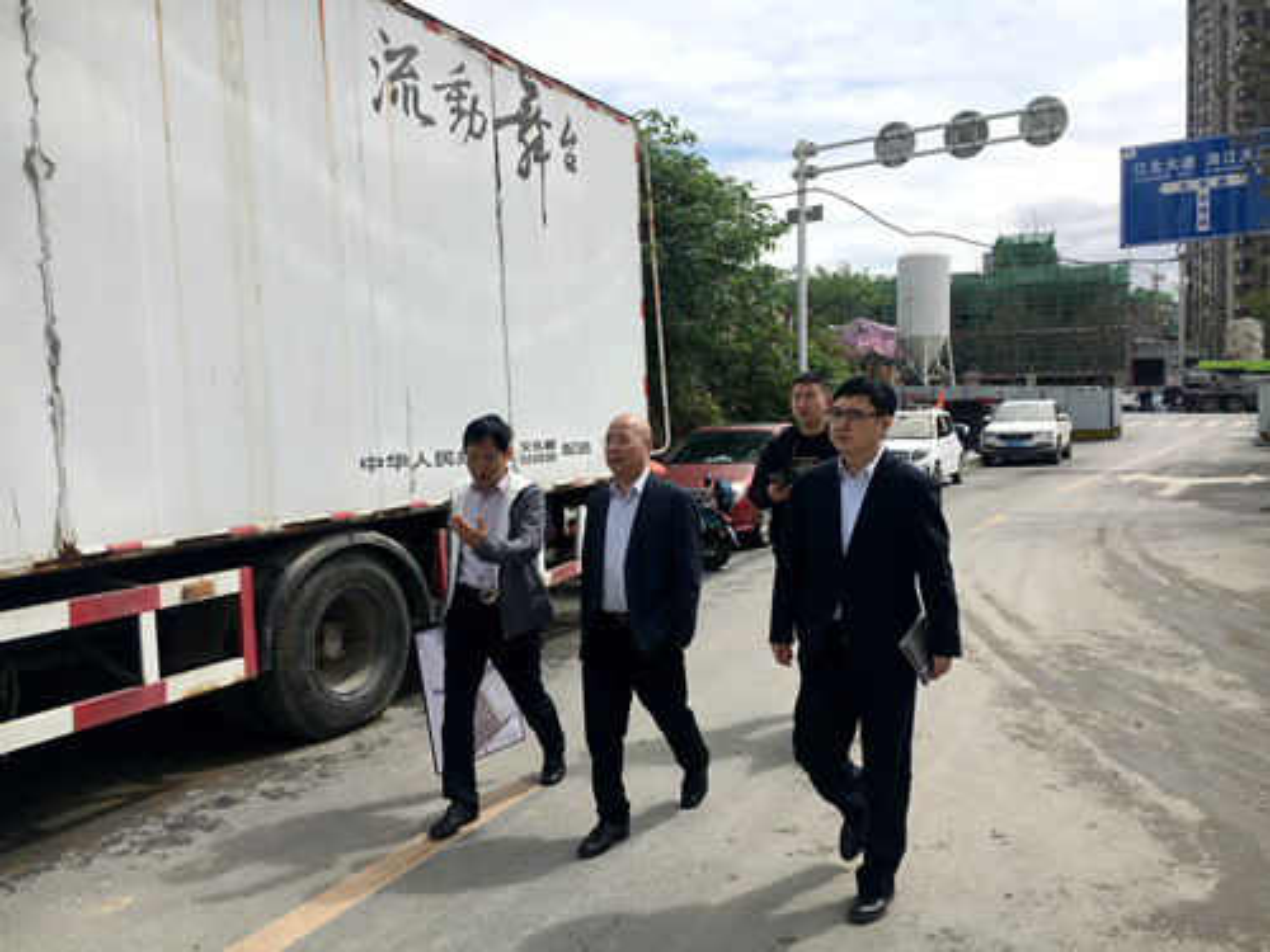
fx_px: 1064
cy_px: 476
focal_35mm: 29
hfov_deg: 61.7
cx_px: 635
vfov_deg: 48.2
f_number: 2.2
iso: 25
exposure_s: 1/2849
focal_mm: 4.15
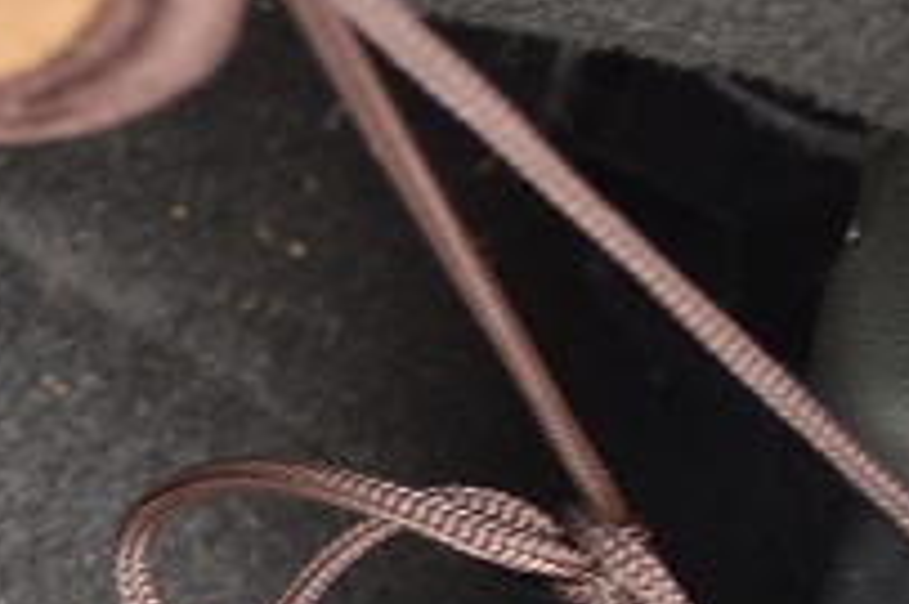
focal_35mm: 154
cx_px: 860
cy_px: 714
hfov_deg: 13.2
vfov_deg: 8.8
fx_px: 3885
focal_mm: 26
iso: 400
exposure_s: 1/15
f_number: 4.2
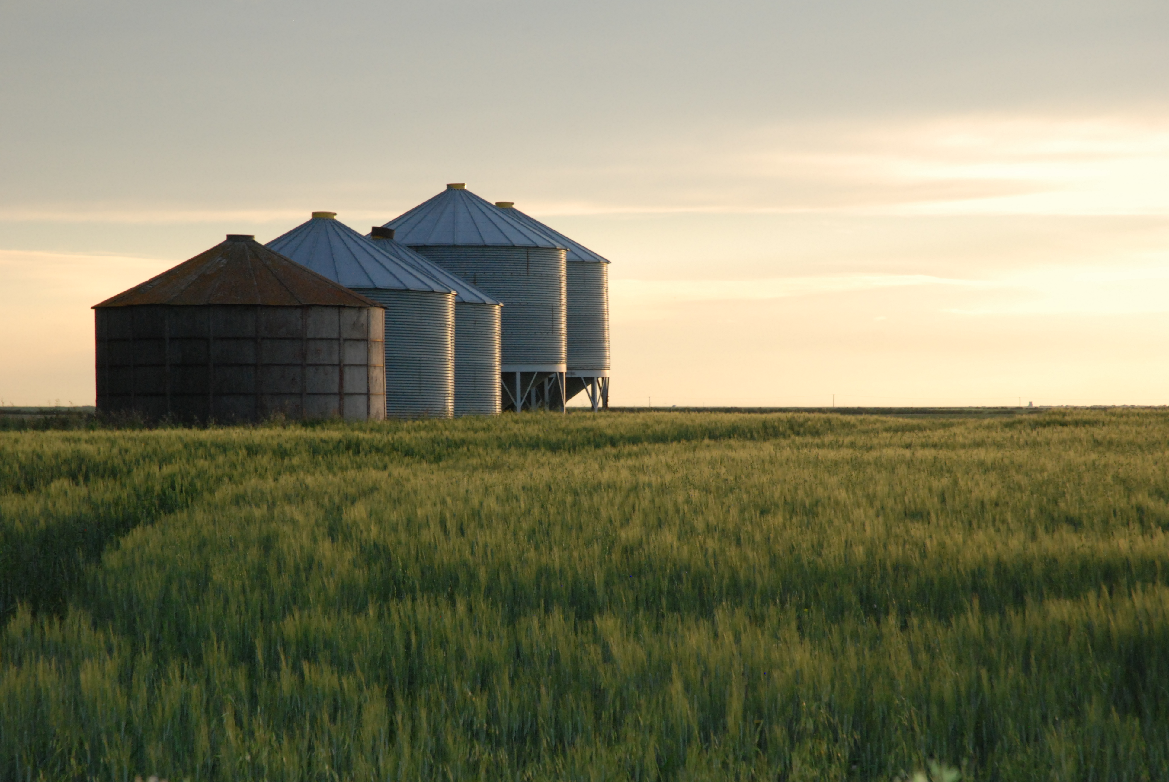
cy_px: 391
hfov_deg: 19.4
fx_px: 3414
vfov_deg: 13.1
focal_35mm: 105
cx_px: 584
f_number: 8
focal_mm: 70
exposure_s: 1/200
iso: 800
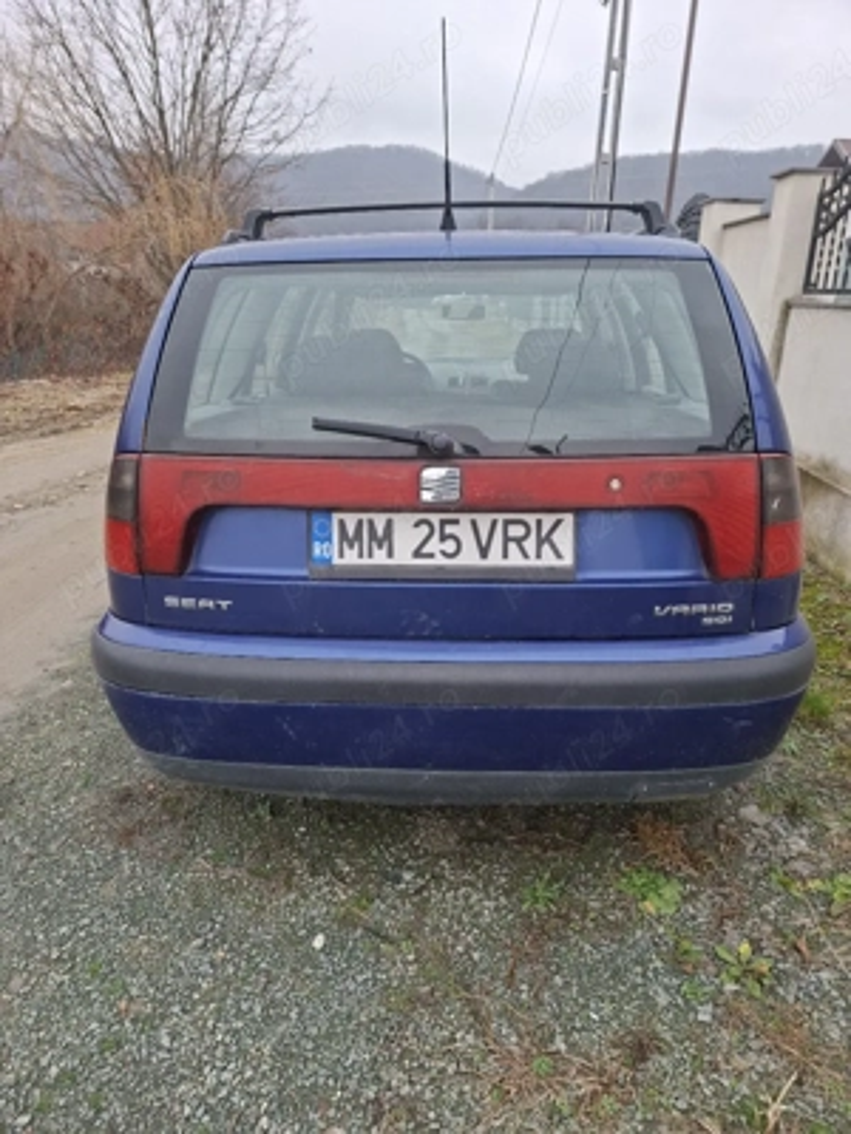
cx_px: 426
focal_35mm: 23
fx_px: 754
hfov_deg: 58.9
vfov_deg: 73.9
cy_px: 567
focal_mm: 5.54
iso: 50
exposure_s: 1/141
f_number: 1.8
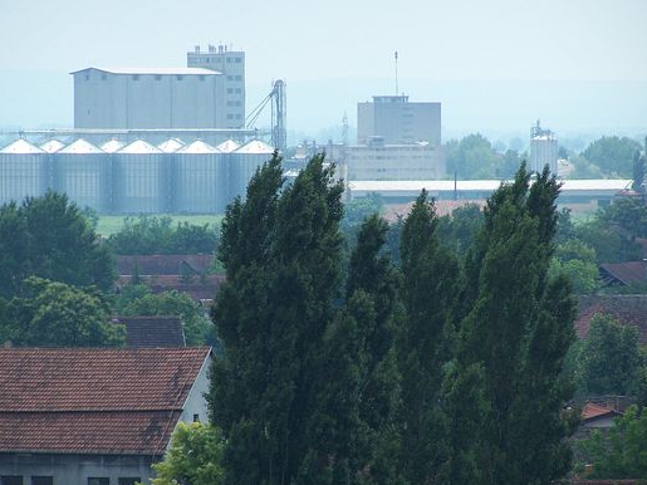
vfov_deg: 4.1
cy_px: 256
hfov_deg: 5.5
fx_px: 6727
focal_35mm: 360
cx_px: 322
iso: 80
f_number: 3.6
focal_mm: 55.9
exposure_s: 1/1000
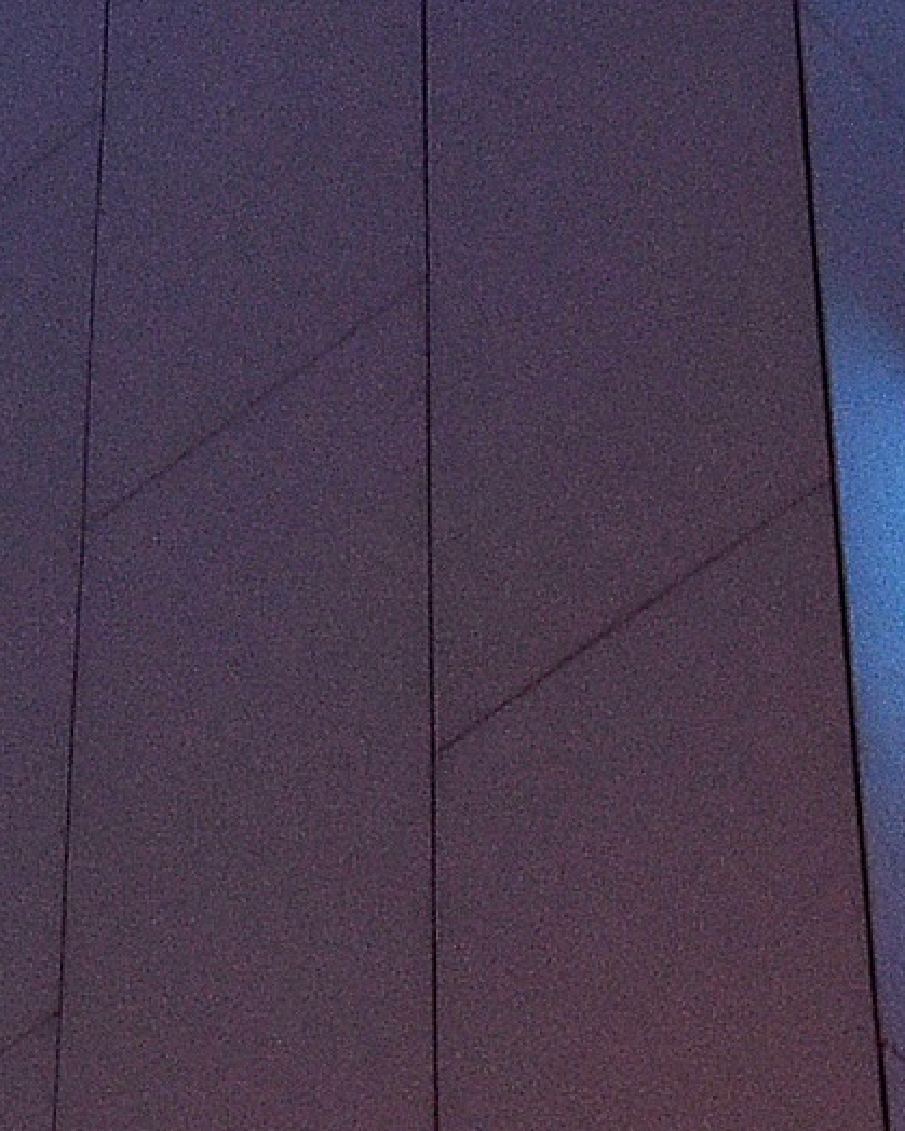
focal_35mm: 190
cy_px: 2292
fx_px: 6363
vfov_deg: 9.5
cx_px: 791
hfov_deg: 8.1
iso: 1000
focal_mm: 18
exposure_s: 1/60
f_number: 5.6
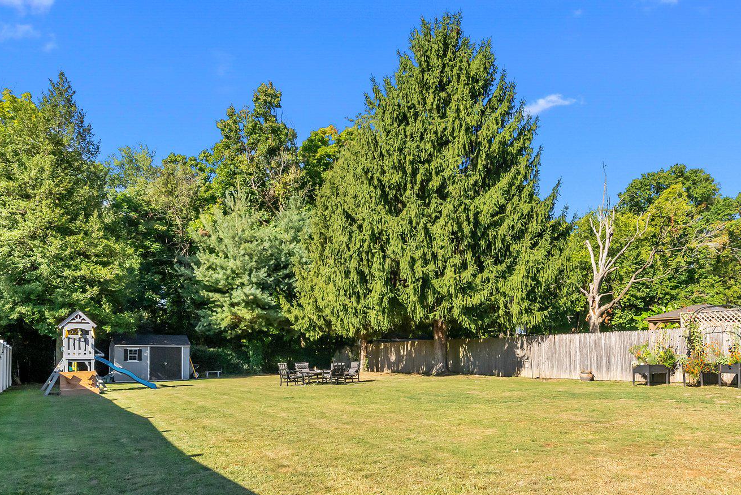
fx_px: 515
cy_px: 350
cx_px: 428
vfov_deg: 49.9
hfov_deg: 71.0
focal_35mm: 25
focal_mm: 16
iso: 640
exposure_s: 1/640
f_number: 11
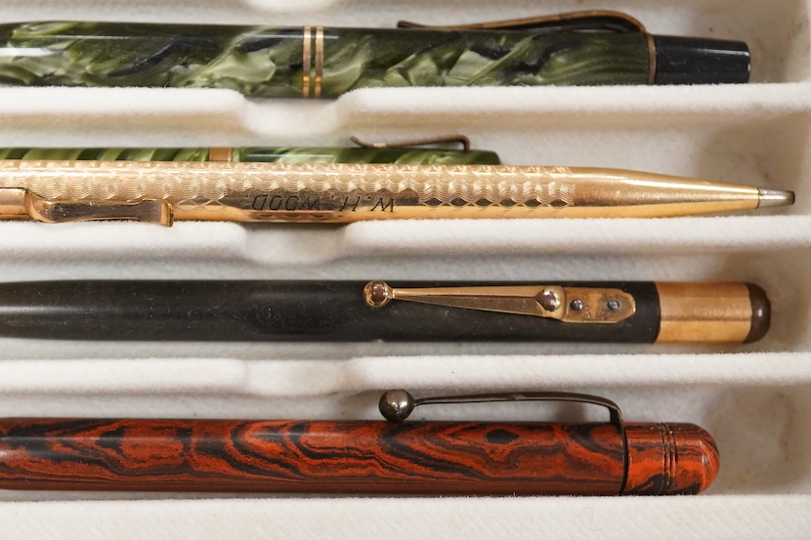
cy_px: 276
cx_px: 272
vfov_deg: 22.3
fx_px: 1374
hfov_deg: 32.6
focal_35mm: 61
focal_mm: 30
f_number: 9
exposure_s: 1/160
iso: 2500
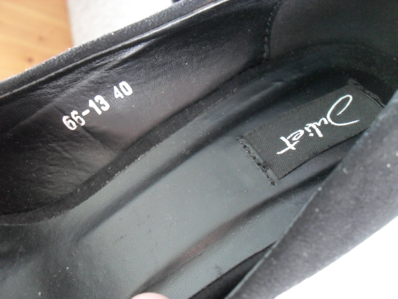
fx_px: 402
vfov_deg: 40.7
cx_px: 199
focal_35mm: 35
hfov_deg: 52.6
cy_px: 150
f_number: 2.8
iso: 320
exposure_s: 1/15
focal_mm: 6.2
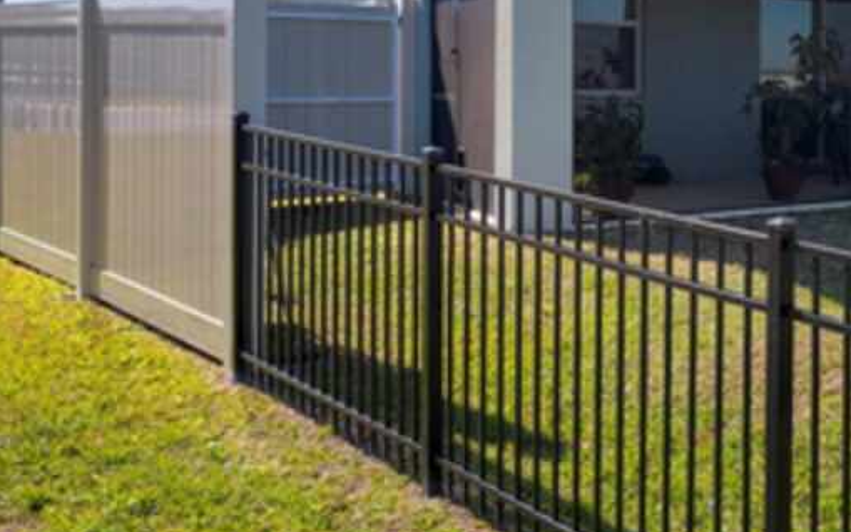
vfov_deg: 30.3
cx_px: 1040
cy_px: 90
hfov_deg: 36.3
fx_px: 951
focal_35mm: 41
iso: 160
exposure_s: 1/160
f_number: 11
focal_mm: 16
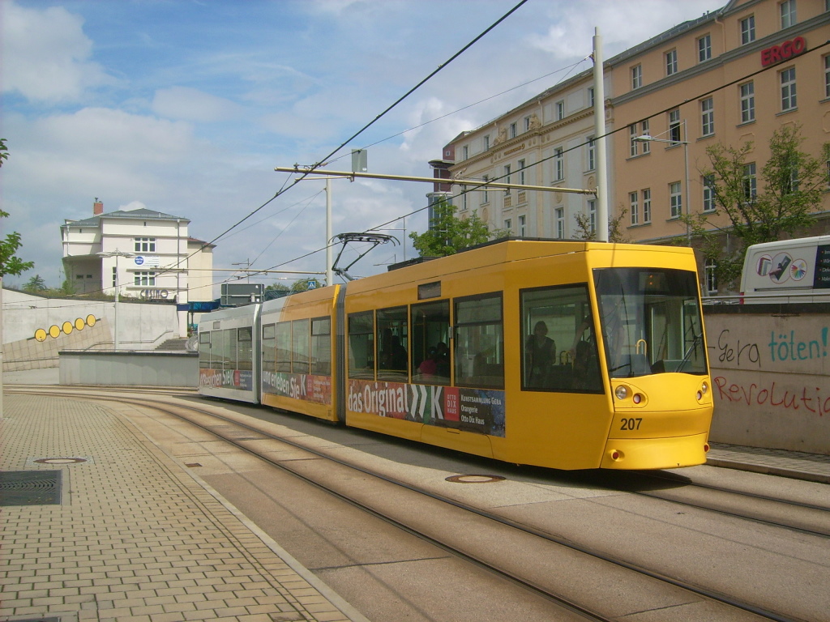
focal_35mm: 35
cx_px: 415
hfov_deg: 52.6
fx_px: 839
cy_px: 311
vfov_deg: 40.7
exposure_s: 1/771
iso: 50
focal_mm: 5.95
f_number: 5.8
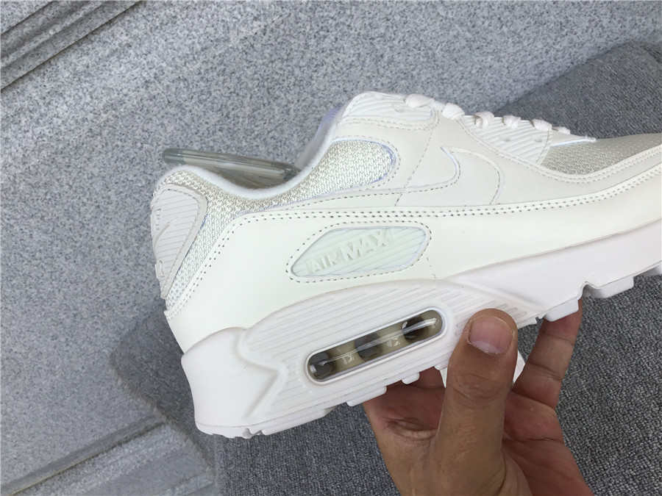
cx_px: 331
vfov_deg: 45.4
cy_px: 248
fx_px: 593
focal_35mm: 31
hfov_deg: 58.4
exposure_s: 1/679
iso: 25
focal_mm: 3.3
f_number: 2.4
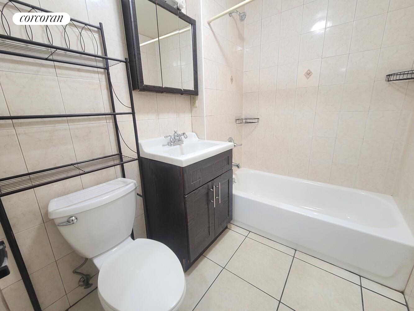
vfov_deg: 89.9
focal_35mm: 13
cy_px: 156
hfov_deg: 106.2
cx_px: 207
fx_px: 155
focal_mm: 2.2
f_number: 2.2
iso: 400
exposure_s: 1/30
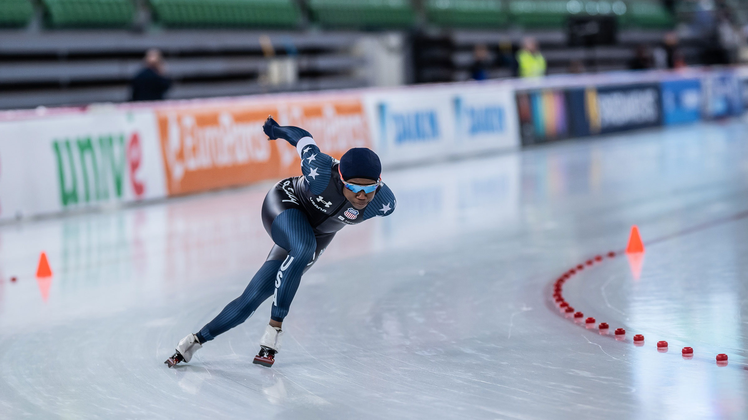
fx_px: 2816
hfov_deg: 15.1
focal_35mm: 142
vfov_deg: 8.5
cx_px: 373
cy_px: 236
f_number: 1.8
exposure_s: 1/1600
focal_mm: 135
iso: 1000
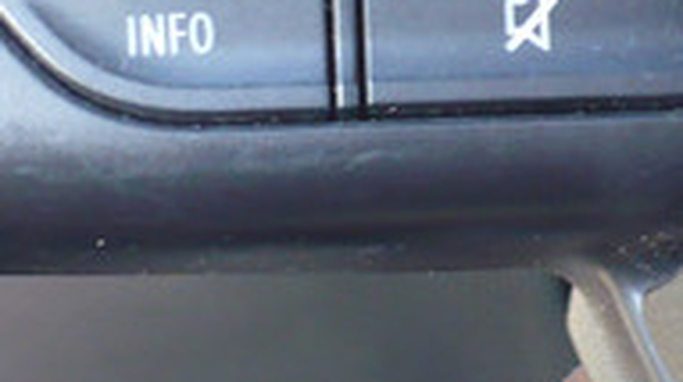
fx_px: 2515
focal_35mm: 139
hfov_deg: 15.4
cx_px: 515
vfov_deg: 8.7
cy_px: 236
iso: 200
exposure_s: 1/13
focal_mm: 6.1
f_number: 2.8
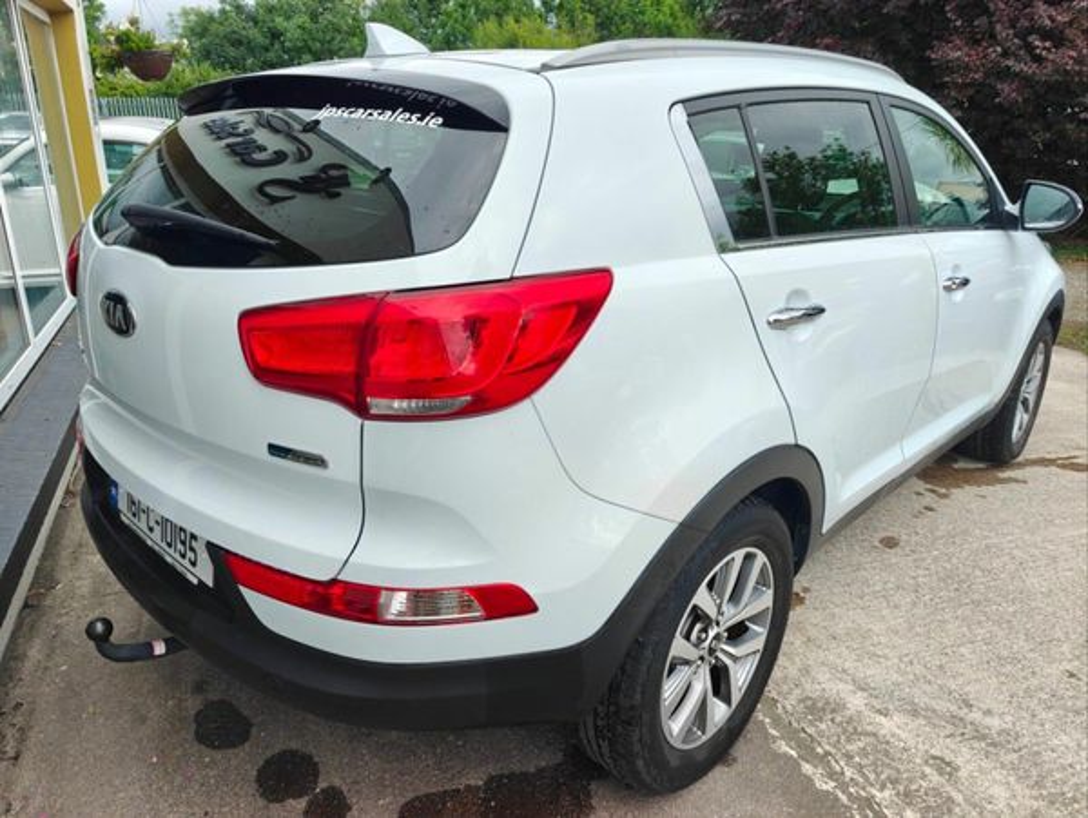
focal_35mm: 24
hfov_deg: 71.6
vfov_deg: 56.9
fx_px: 755
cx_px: 544
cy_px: 409
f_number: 1.7
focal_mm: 6.06
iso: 64
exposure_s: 1/263
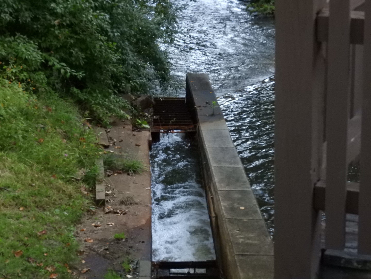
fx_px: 1340
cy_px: 140
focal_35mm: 125
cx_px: 186
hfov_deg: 15.8
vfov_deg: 11.9
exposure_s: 1/640
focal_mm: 22.4
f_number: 5
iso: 1600
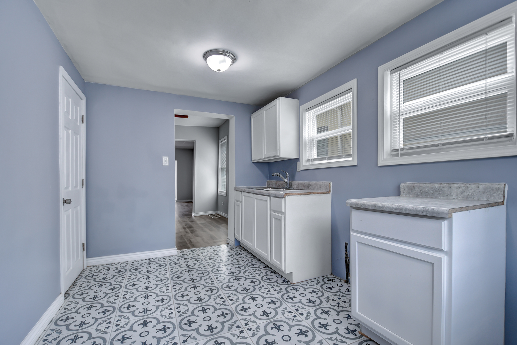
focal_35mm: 15
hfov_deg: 100.4
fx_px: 215
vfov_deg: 77.3
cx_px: 258
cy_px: 172
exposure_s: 1/125
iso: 200
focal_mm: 10
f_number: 3.5
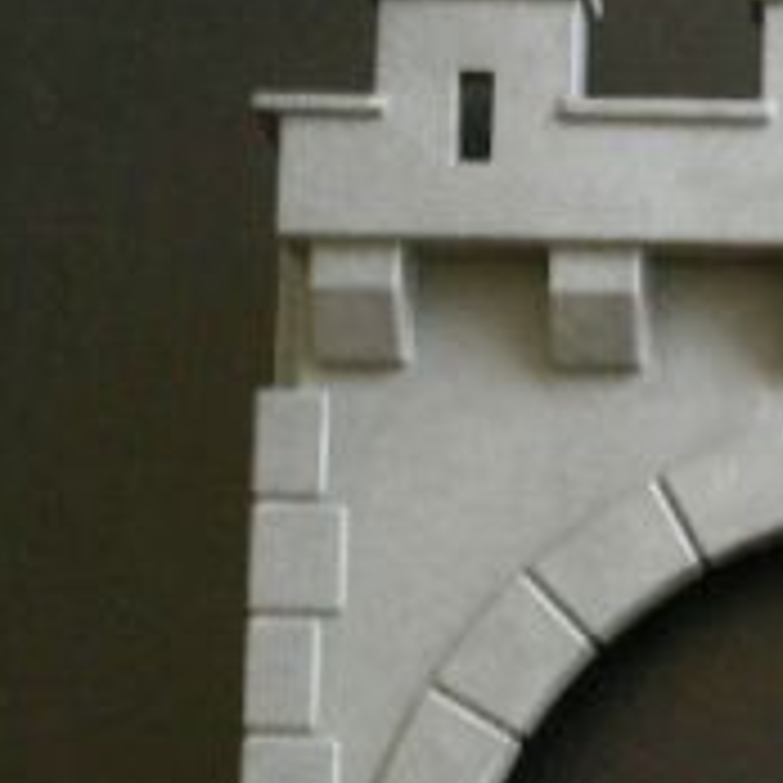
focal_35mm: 98
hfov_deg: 17.1
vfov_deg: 17.3
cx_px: 904
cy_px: 808
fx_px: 2508
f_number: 2.8
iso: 200
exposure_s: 1/8
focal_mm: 5.8
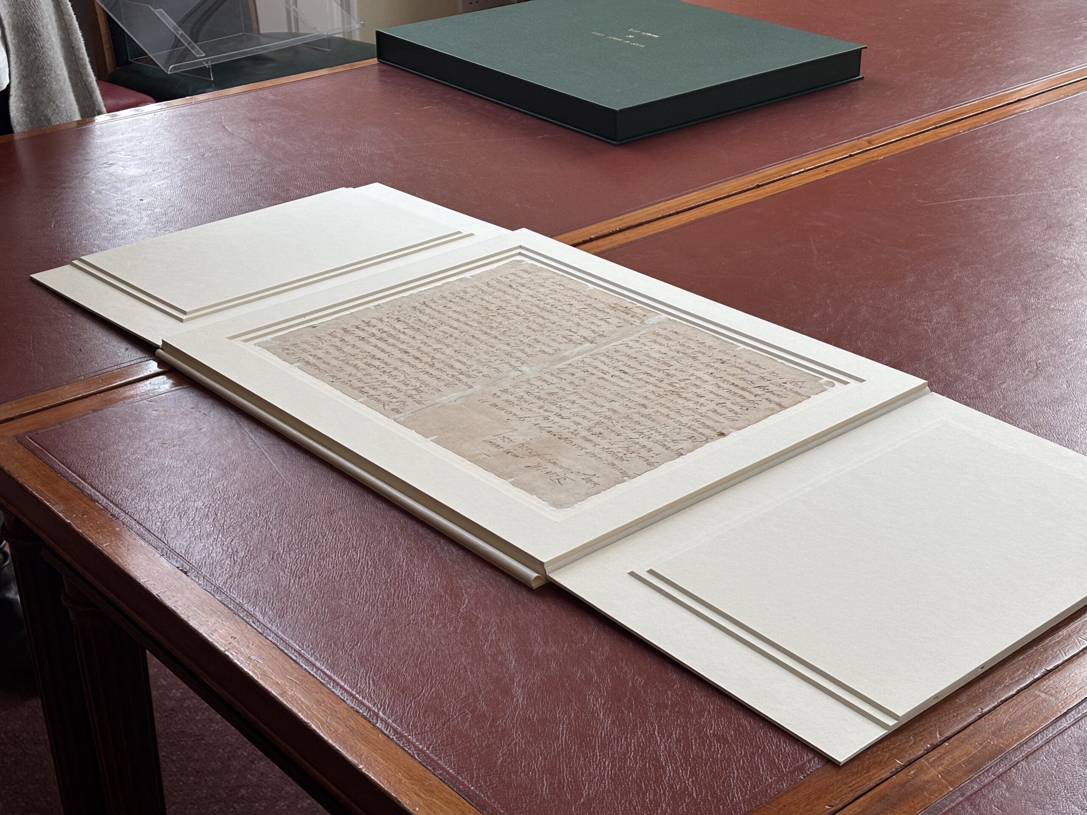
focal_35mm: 52
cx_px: 544
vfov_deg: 28.0
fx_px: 1633
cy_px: 408
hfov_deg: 36.8
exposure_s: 1/60
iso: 50
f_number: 1.6
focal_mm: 5.96
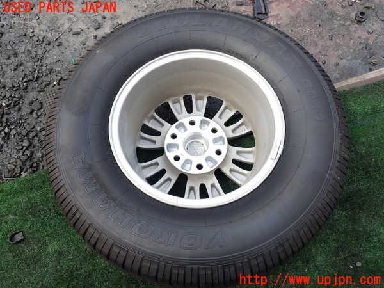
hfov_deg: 60.0
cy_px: 144
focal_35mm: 30
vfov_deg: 46.8
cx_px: 192
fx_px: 333
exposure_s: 1/400
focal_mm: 5.4
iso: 100
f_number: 3.2
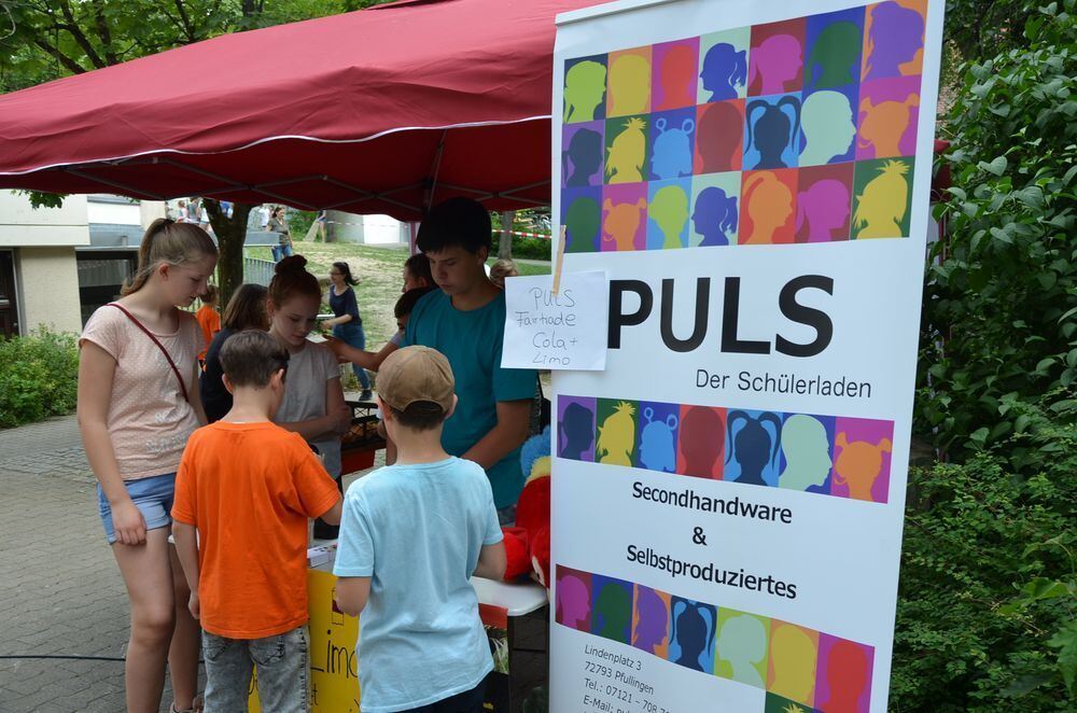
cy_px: 356
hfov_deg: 57.3
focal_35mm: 33
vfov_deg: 39.8
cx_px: 538
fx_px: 985
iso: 200
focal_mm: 22
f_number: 5.6
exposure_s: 1/125
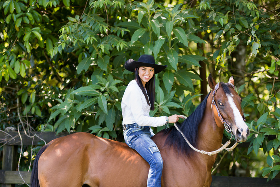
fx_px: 1143
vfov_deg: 9.3
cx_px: 140
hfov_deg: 14.0
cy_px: 146
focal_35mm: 147
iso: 100
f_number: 1.6
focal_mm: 85
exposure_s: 1/320
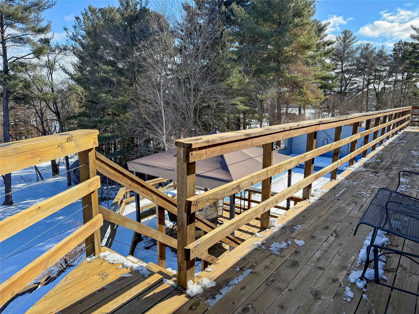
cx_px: 210
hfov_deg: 71.6
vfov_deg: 56.8
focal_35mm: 24
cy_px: 157
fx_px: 291
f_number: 1.8
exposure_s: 1/3400
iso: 100
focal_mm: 6.76
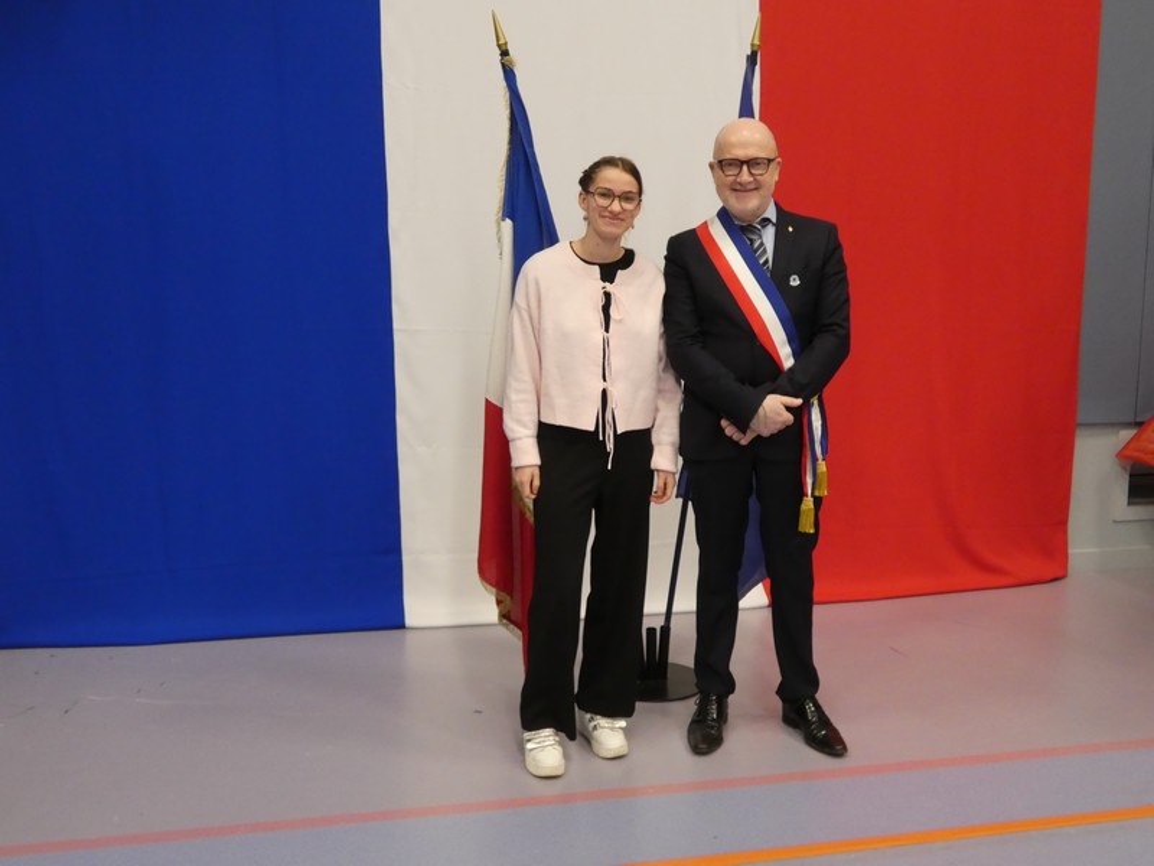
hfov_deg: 52.6
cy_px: 433
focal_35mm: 35
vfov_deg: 40.7
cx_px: 577
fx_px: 1167
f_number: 3.4
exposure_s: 1/80
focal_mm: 6.2
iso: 640
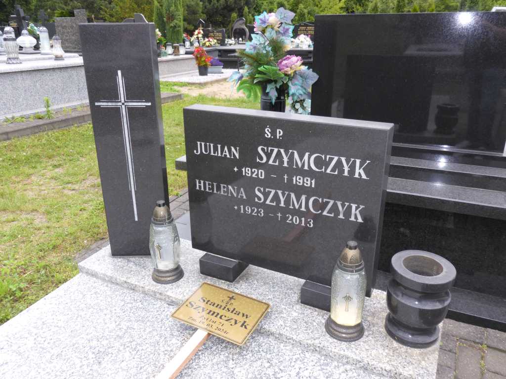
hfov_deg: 63.4
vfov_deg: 49.7
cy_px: 190
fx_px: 409
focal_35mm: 28
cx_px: 253
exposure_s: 1/60
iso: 125
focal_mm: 4.9
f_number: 3.3
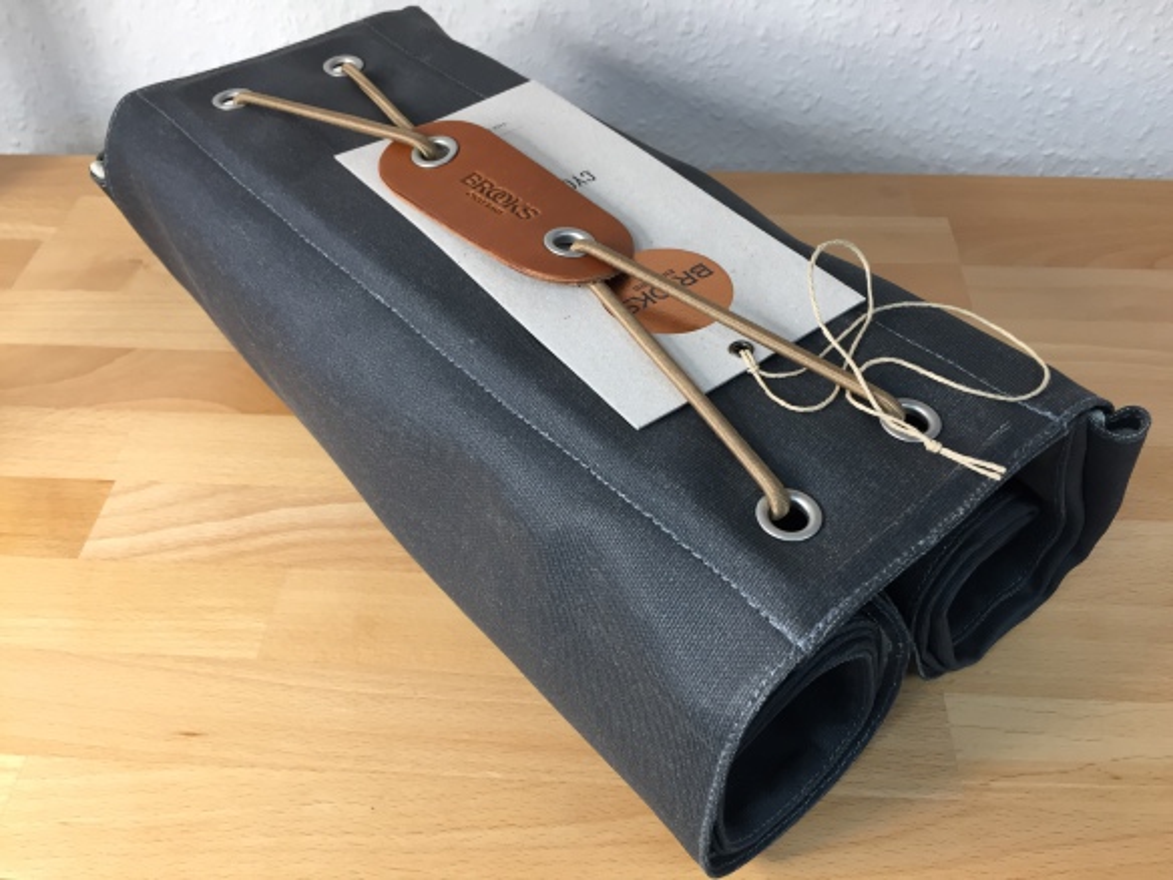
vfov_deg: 48.2
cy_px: 440
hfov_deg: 61.7
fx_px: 983
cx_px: 586
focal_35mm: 29
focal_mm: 4.15
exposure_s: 1/33
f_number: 2.2
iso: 32
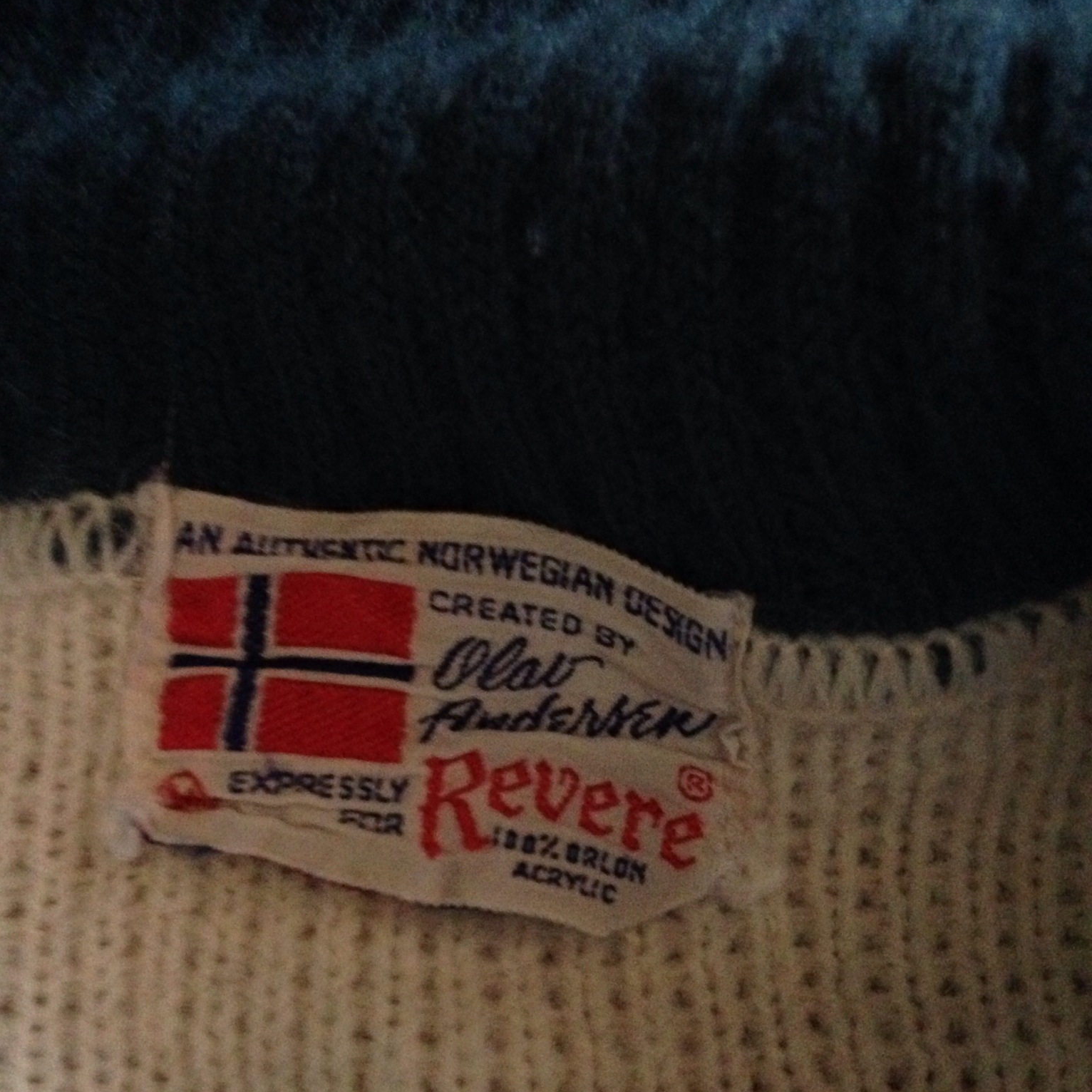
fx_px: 1392
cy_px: 517
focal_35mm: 39
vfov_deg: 42.8
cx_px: 545
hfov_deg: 42.8
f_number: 2.4
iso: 800
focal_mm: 4.12
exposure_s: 1/15
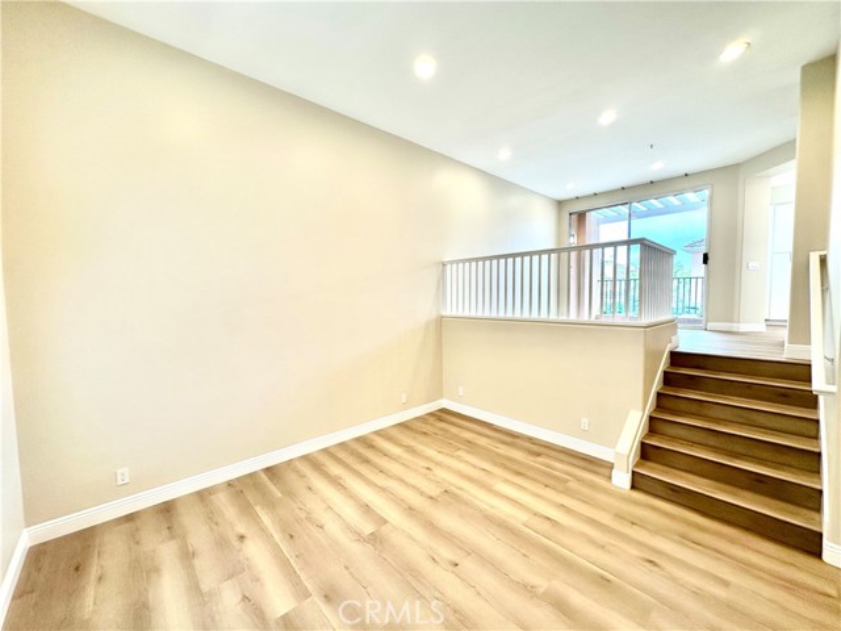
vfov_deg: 85.7
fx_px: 340
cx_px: 420
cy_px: 316
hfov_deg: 102.1
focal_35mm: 14
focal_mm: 2.22
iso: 80
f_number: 2.2
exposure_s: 1/120
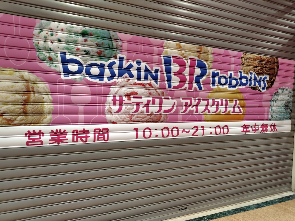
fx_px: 196
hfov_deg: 73.9
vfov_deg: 58.9
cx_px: 148
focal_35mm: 23
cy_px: 110
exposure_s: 1/60
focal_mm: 5.6
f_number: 1.9
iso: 285
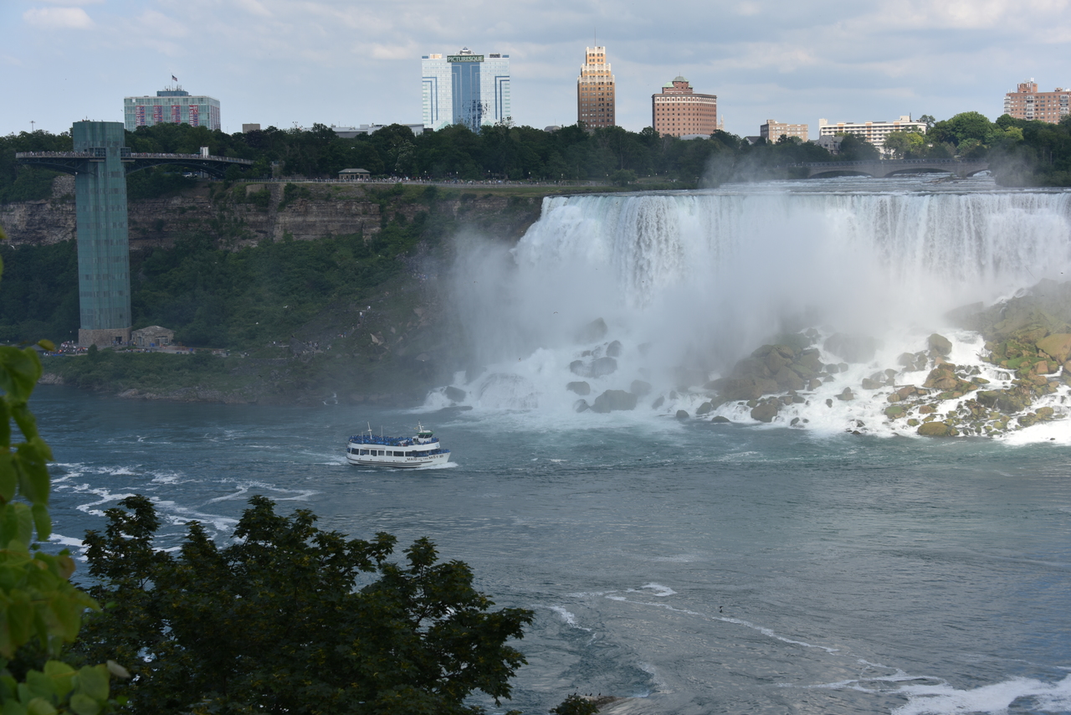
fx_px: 1726
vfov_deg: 23.4
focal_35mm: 58
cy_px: 358
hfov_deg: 34.5
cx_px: 536
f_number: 8
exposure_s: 1/250
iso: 100
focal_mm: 58
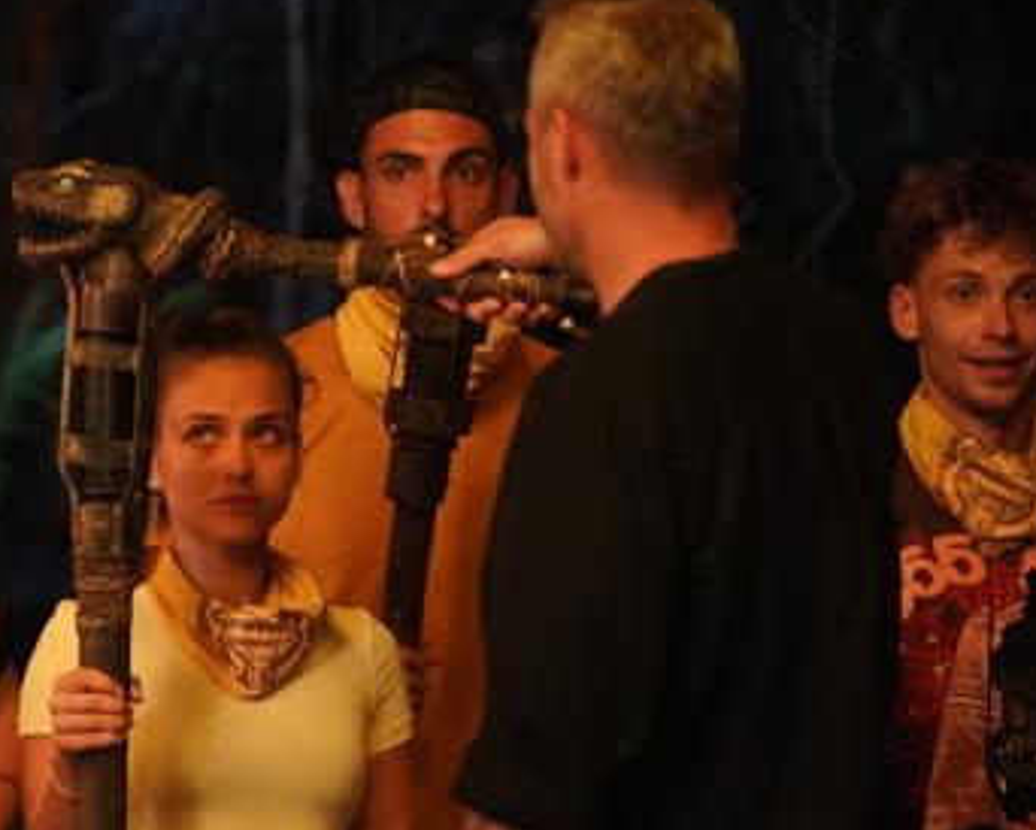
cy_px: 418
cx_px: 15
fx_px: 11321
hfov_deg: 5.2
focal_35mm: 369
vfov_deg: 4.2
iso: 6400
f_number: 2.8
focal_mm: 195
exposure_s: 1/80
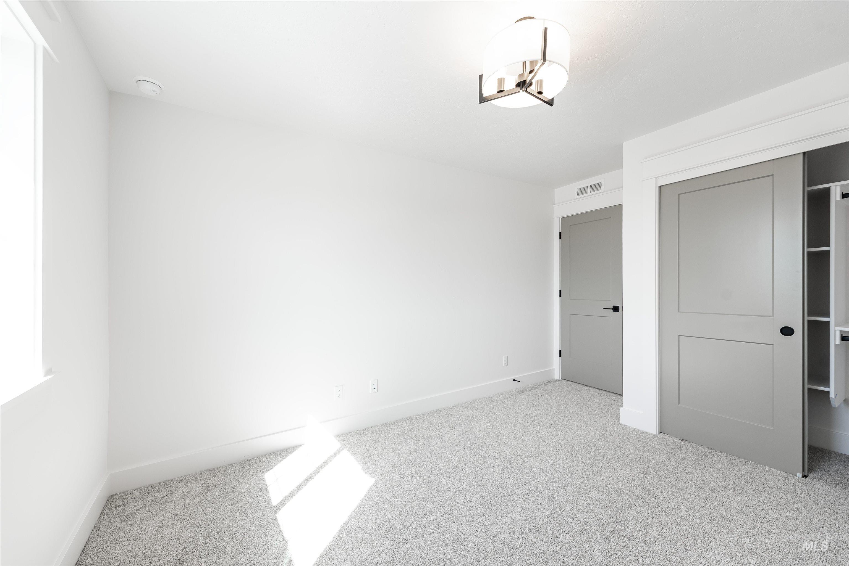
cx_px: 424
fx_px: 330
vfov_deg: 81.2
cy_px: 283
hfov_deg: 104.2
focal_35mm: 14
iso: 400
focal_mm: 14
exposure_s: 1/100
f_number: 5
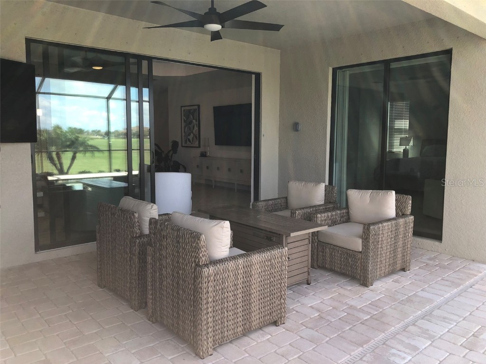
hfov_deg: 63.4
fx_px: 393
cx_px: 243
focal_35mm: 28
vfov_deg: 49.7
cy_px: 182
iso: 20
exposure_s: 1/120
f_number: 1.8
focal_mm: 3.99
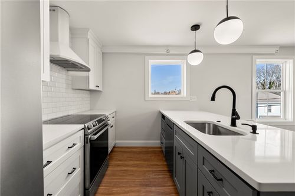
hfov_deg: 104.3
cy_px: 98
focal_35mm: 14
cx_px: 148
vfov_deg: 81.2
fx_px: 115
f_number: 7.1
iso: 320
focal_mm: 14
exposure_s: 1/13
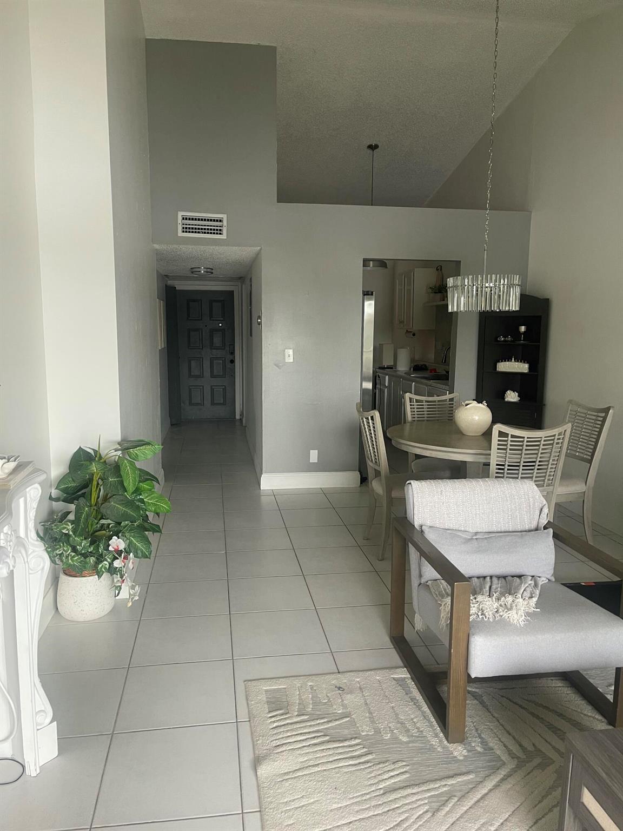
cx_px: 312
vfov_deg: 69.4
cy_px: 416
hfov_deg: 54.9
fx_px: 600
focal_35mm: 25
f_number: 1.6
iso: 160
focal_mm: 5.1
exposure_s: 1/60
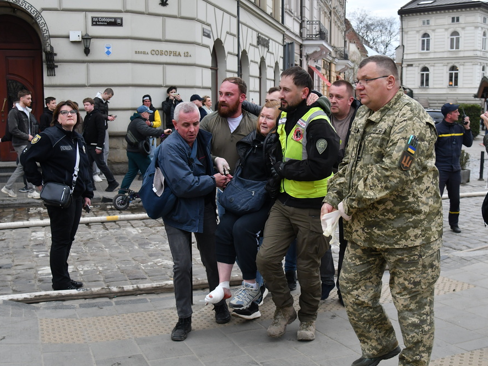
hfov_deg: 46.7
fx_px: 564
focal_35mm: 40
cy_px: 179
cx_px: 266
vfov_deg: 36.0
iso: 720
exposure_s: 1/1000
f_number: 4
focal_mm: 24
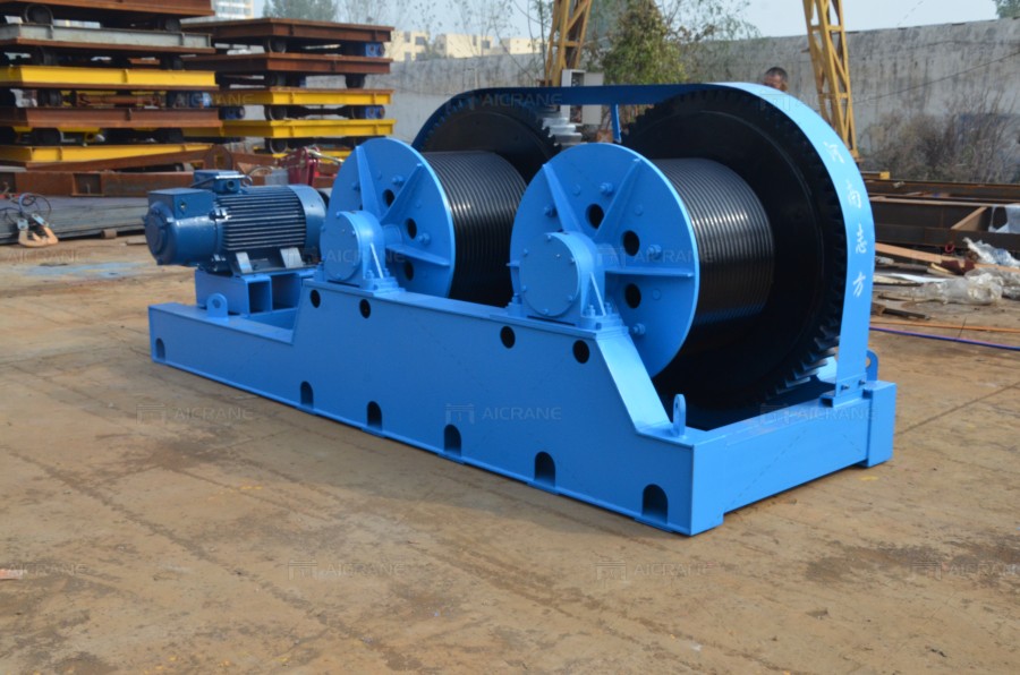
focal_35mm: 42
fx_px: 1187
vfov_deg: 31.8
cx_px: 510
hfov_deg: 46.5
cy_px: 338
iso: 1000
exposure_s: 1/500
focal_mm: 28
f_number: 11
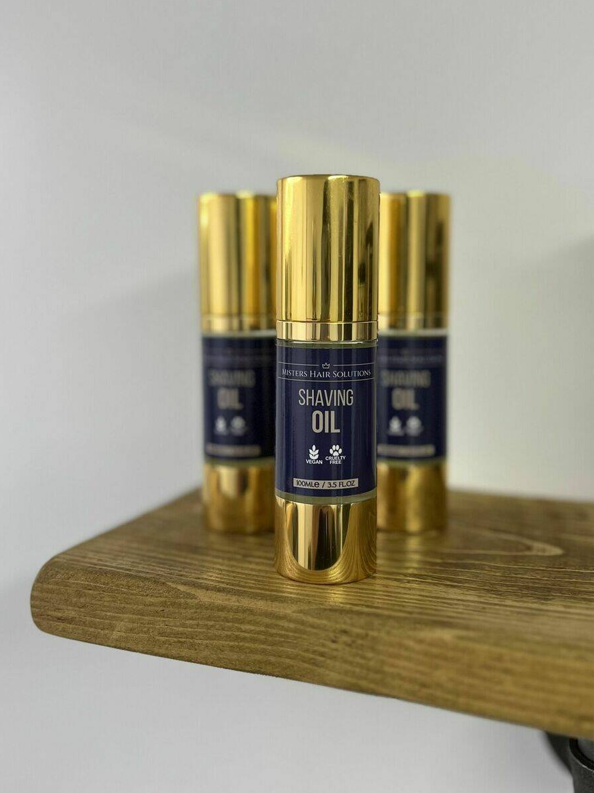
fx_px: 801
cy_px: 331
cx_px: 313
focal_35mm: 35
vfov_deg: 52.4
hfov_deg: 40.7
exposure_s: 1/121
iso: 80
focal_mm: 5.7
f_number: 1.5
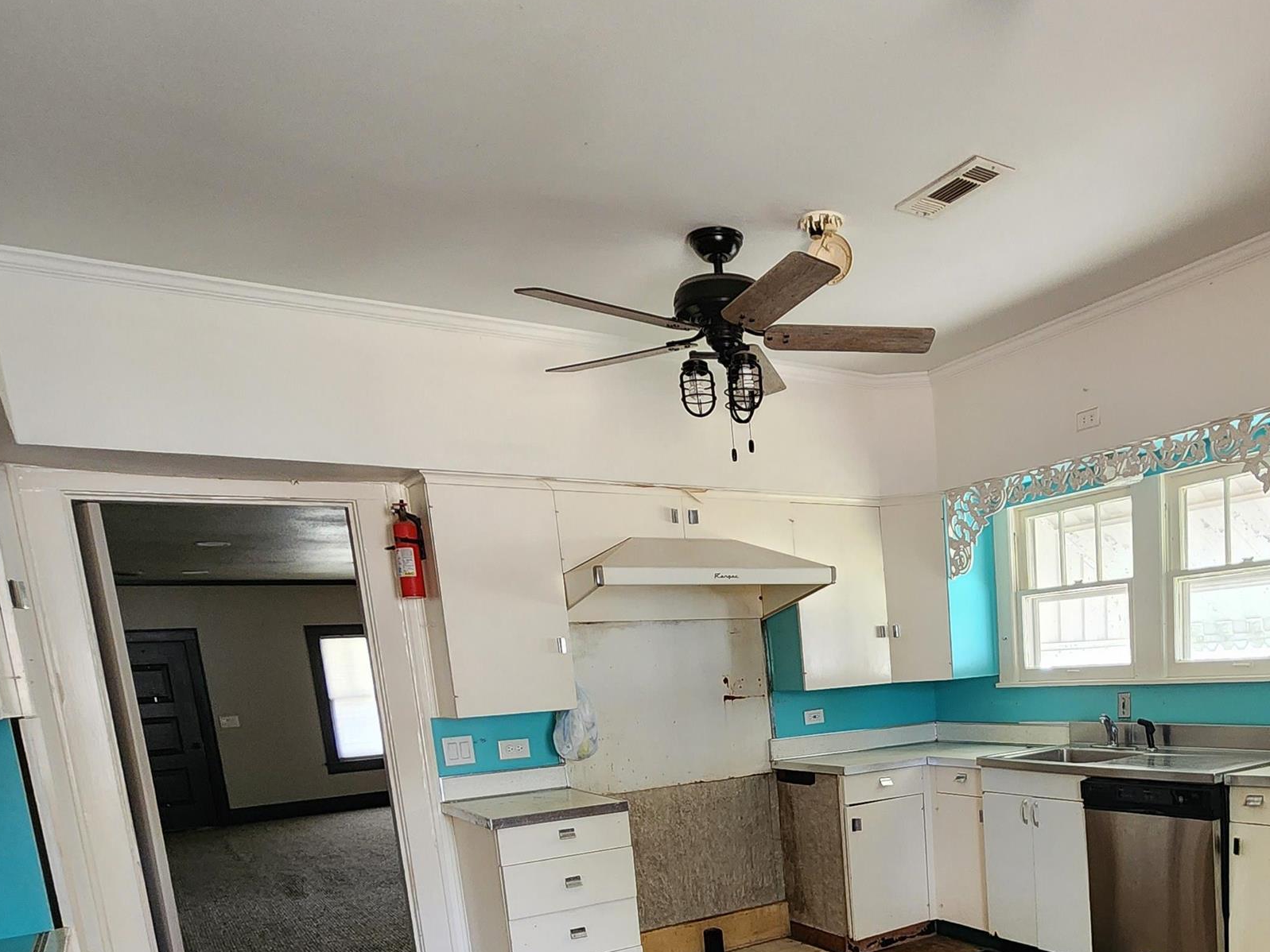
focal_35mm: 25
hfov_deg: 66.3
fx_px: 917
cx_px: 907
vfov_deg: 49.4
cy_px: 842
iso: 400
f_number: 2.2
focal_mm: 2.2
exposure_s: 1/60
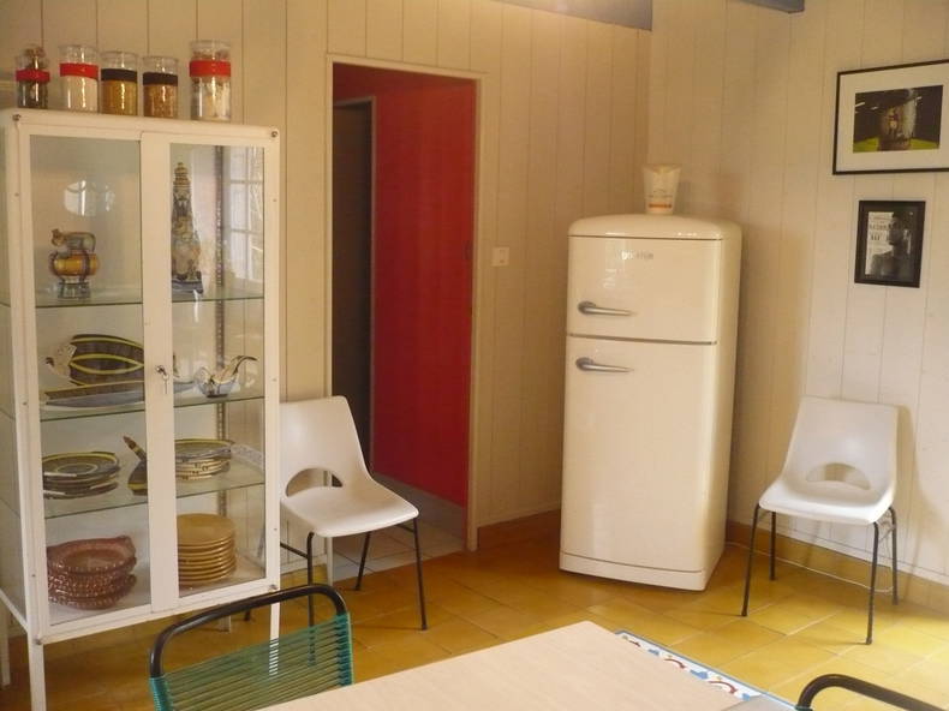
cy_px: 356
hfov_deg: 52.6
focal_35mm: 35
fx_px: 959
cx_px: 474
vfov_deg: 40.7
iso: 640
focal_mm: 5.8
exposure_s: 1/30
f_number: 2.8
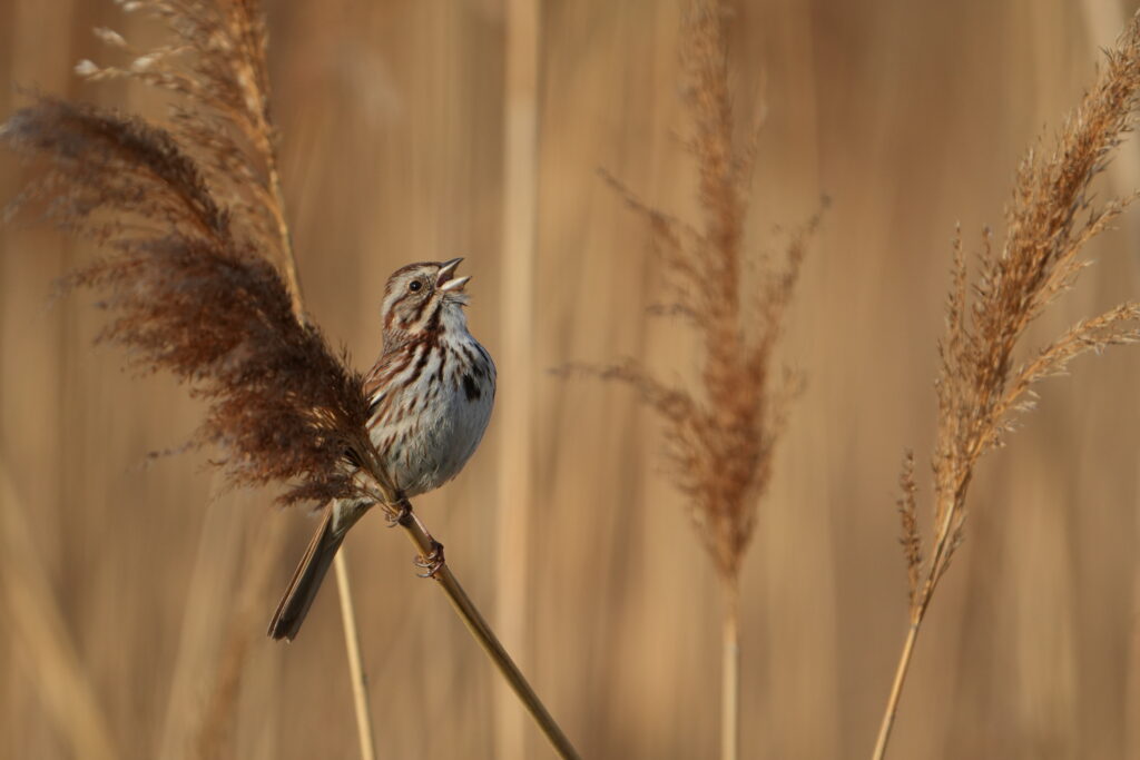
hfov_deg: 2.3
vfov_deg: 1.5
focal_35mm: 900
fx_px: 28502
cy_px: 380
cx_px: 570
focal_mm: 600
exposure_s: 1/1600
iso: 500
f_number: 6.3
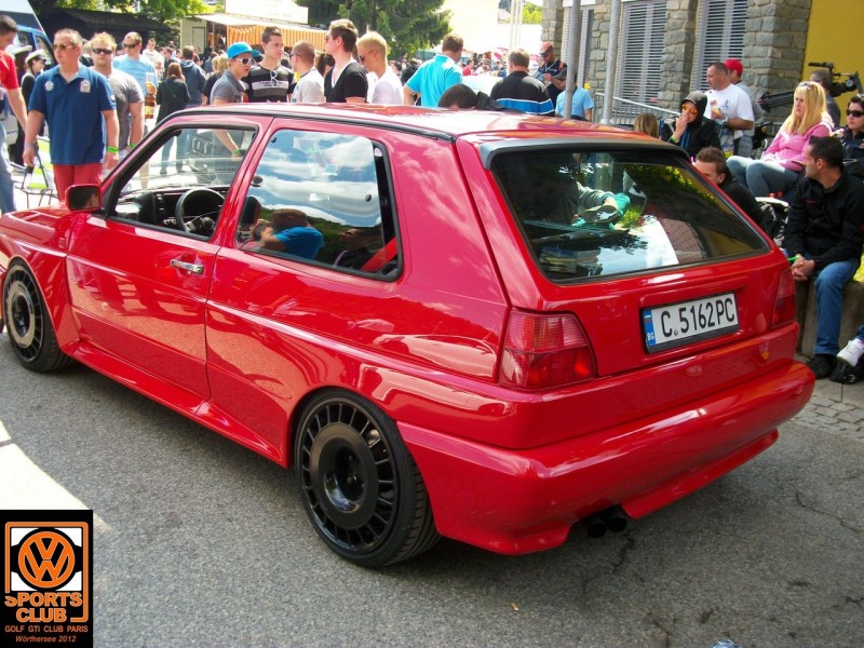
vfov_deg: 34.3
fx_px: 1048
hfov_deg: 44.8
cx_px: 432
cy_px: 324
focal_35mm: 42
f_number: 3.2
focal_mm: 7.1
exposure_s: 1/198
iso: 80
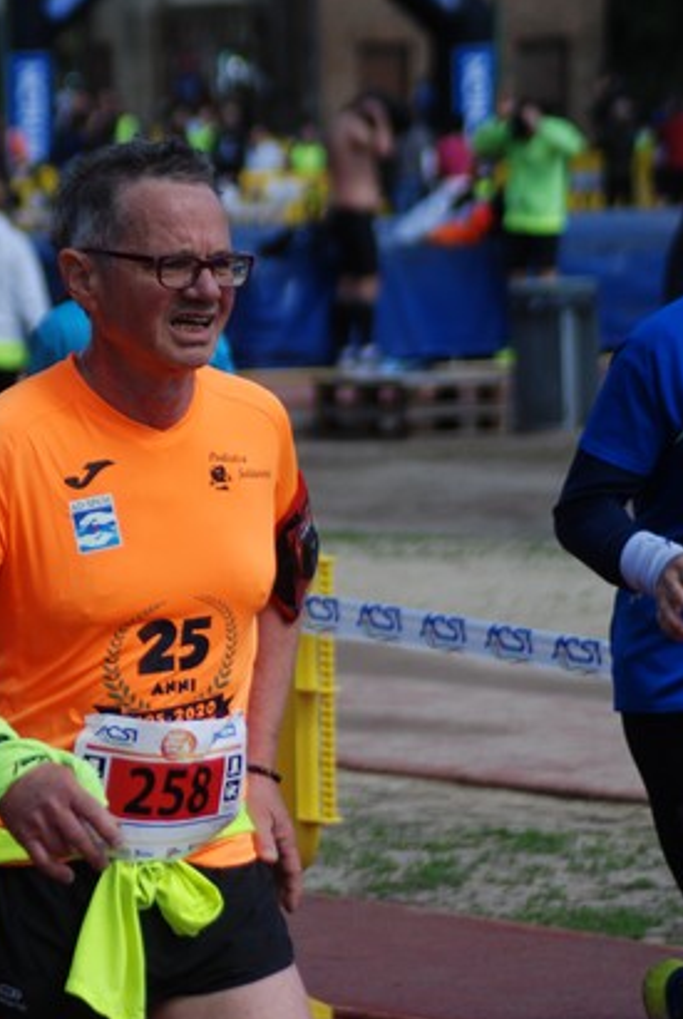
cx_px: 191
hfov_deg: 5.6
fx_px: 6971
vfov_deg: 8.4
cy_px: 619
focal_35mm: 246
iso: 200
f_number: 4.2
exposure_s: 1/1000
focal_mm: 112
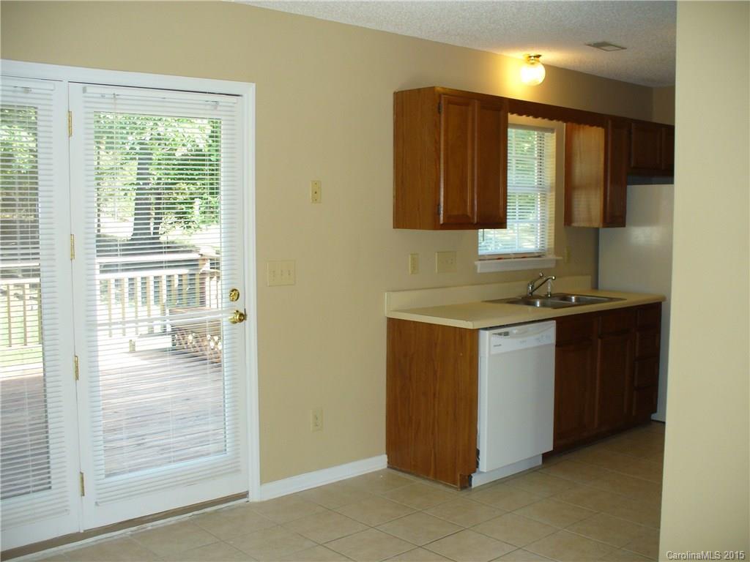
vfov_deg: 38.7
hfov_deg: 50.1
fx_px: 802
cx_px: 375
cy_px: 281
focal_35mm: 37
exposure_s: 1/50
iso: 100
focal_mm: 6.1
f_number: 2.8
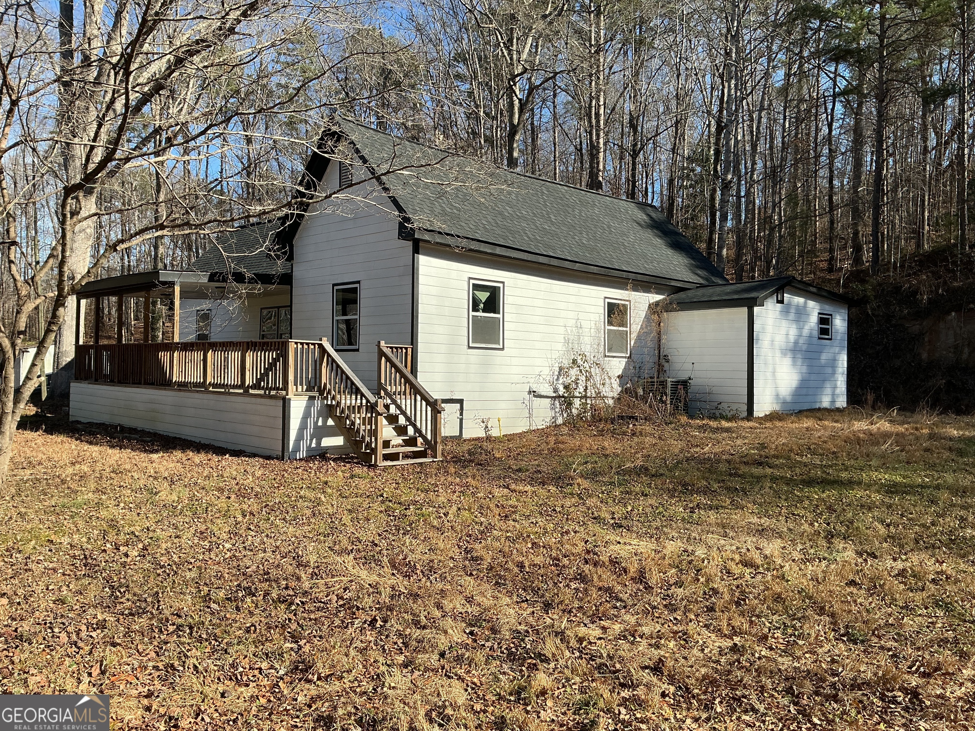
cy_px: 366
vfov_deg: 48.2
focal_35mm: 29
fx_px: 817
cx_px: 488
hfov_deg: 61.7
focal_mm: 3
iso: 25
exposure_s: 1/1098
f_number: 1.8
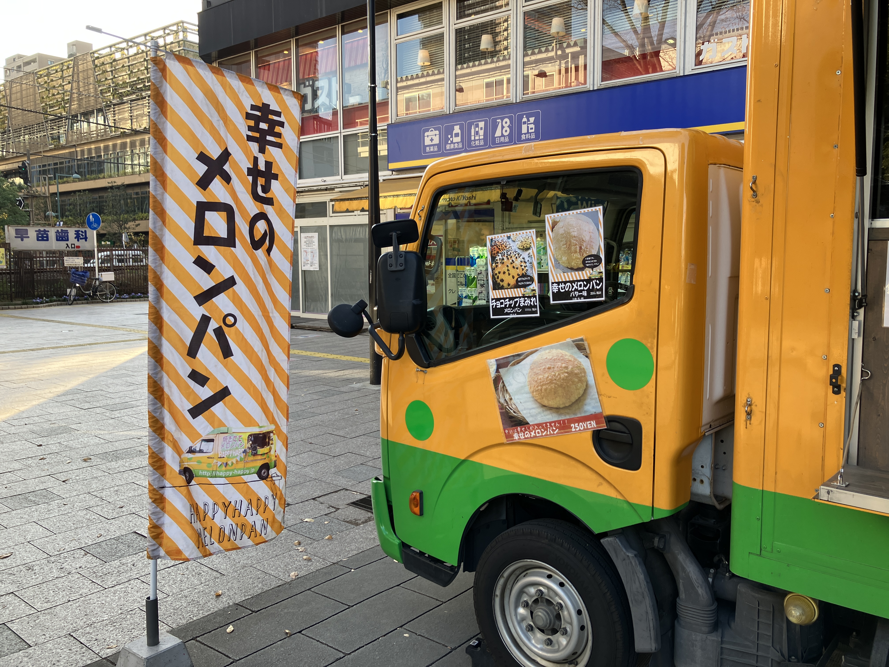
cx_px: 444
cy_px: 334
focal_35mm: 28
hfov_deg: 63.4
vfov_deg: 49.7
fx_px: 719
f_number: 1.8
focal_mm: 3.99
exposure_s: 1/117
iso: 20
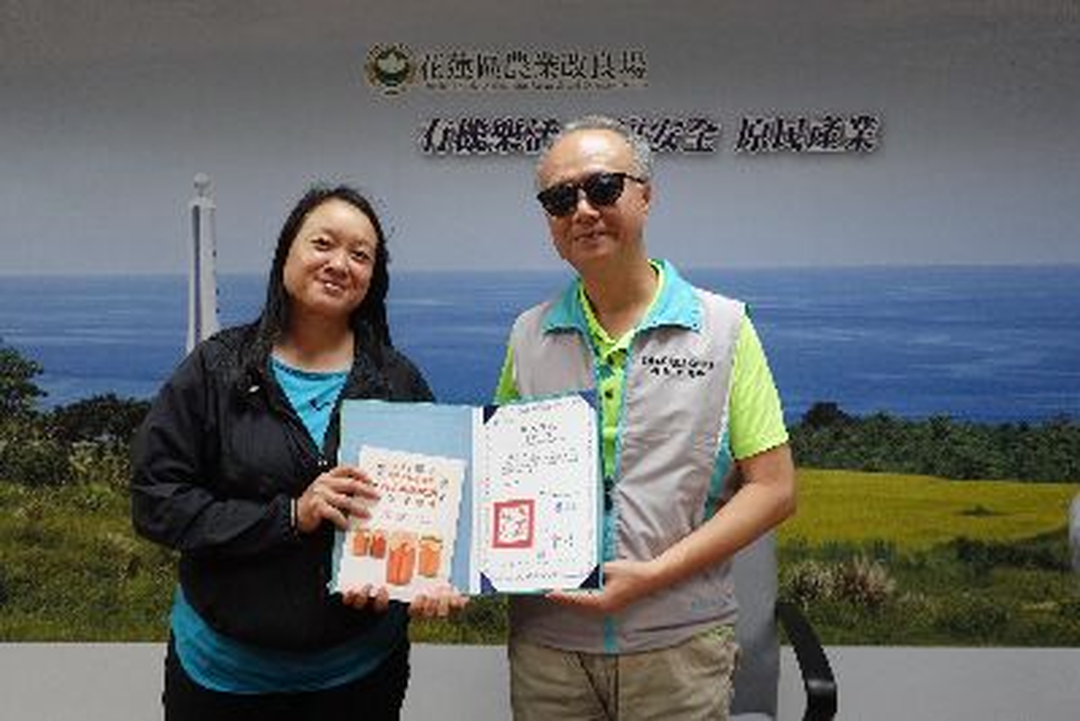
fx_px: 960
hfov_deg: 58.7
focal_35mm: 32
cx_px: 540
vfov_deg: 41.1
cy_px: 360
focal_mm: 11.9
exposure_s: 1/160
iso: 1250
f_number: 3.5
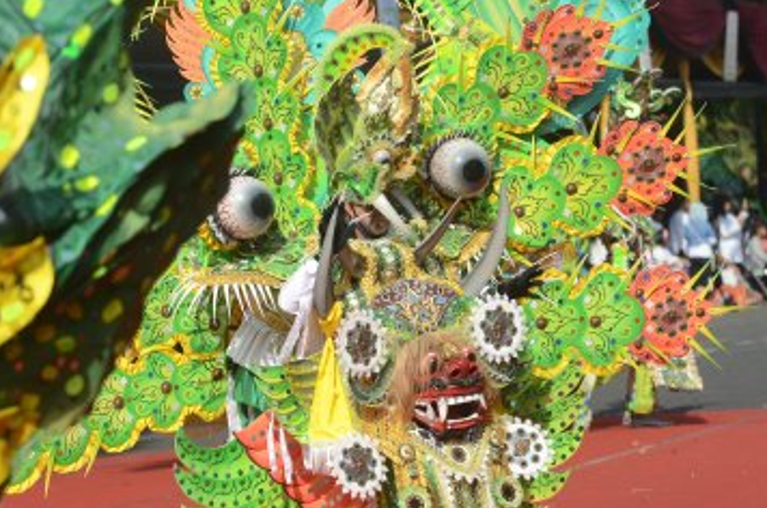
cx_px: 295
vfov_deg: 5.6
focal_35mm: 245
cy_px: 259
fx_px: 5207
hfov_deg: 8.4
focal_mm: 95
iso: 500
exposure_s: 1/4000
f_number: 4
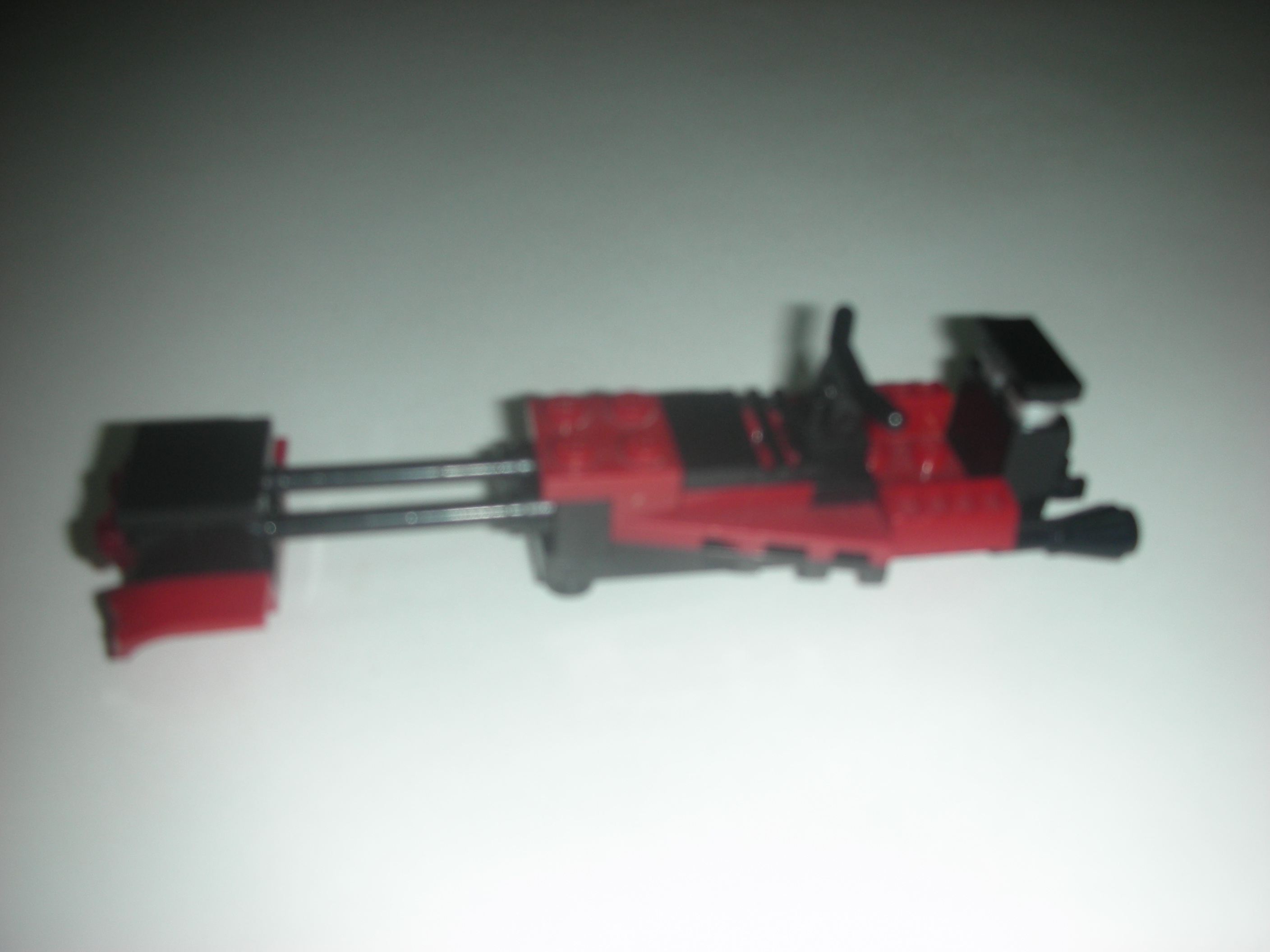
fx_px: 1284
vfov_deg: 40.7
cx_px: 635
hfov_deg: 52.6
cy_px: 476
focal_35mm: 35
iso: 50
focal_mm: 5.8
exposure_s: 1/60.1
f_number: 3
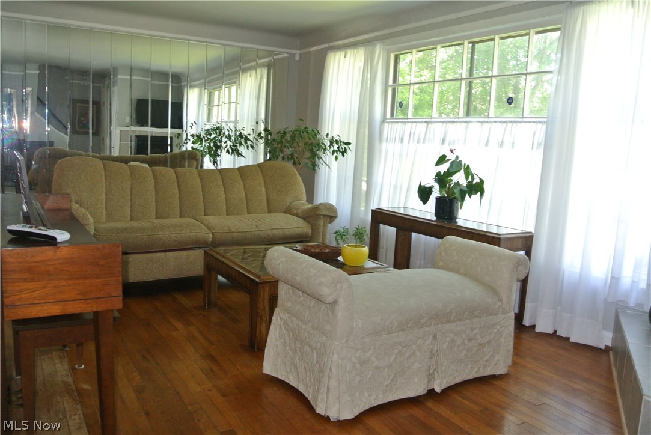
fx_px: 543
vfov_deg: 43.7
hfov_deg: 61.9
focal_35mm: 30
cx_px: 326
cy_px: 218
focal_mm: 11.4
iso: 500
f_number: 3.5
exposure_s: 1/60
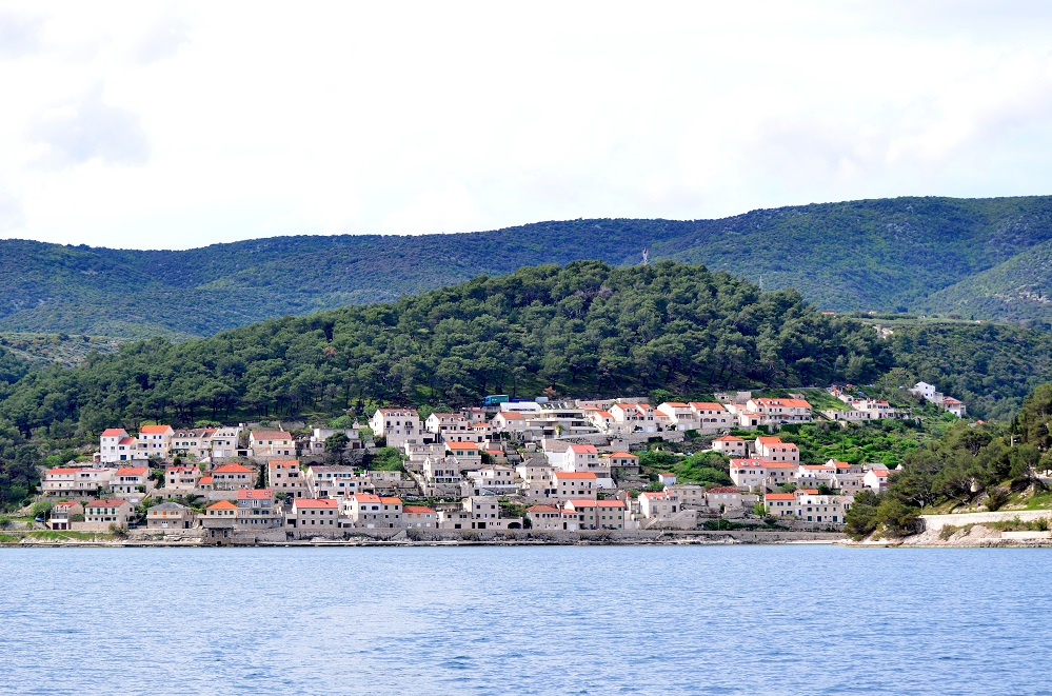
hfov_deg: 19.5
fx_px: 3061
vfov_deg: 13.0
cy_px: 348
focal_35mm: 105
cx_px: 526
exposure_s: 1/320
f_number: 4.5
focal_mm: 70
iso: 100
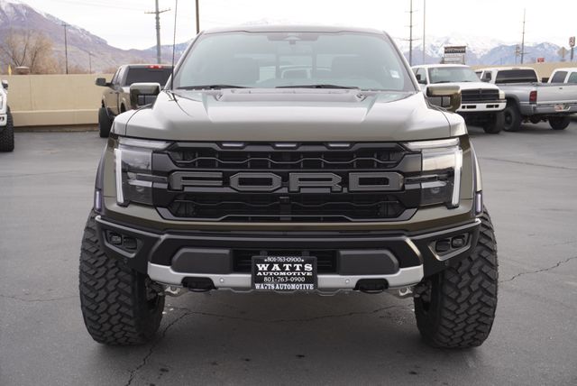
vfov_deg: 33.1
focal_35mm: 40
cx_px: 288
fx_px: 650
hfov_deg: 47.9
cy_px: 193
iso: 100
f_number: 5.6
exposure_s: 1/100
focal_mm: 27
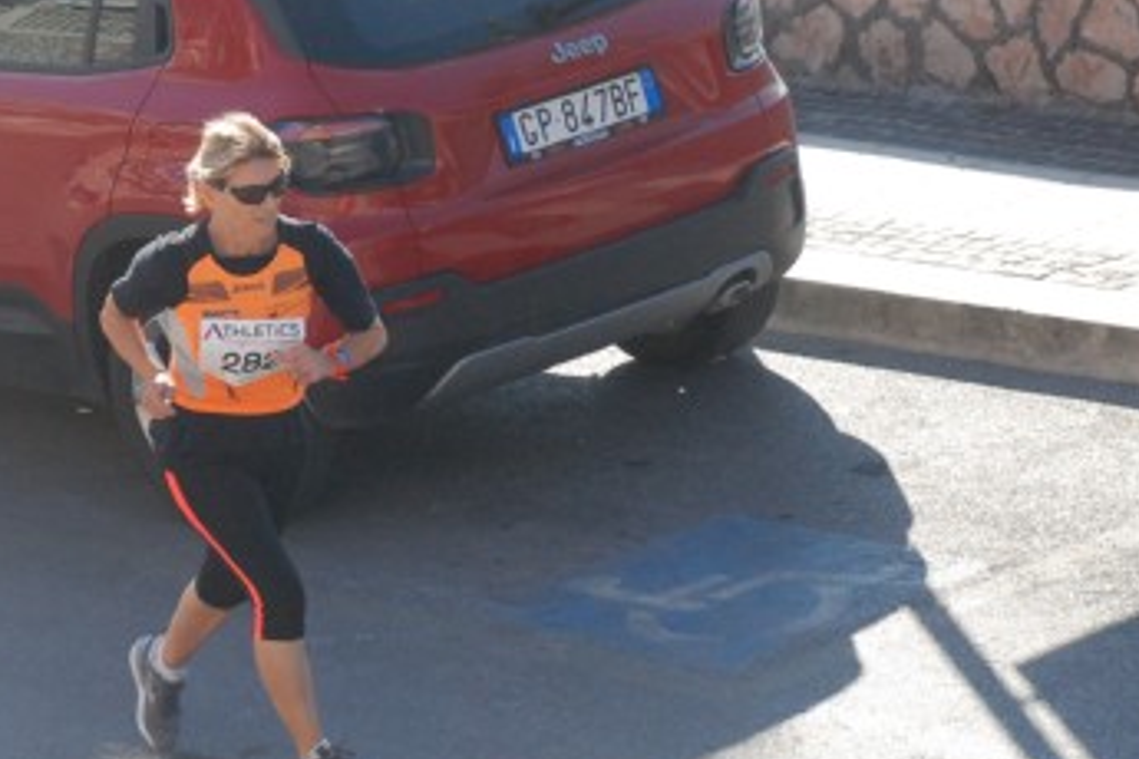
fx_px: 6197
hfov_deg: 10.5
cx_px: 370
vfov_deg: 7.0
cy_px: 470
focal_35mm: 196
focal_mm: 75
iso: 1000
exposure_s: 1/1250
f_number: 5.6
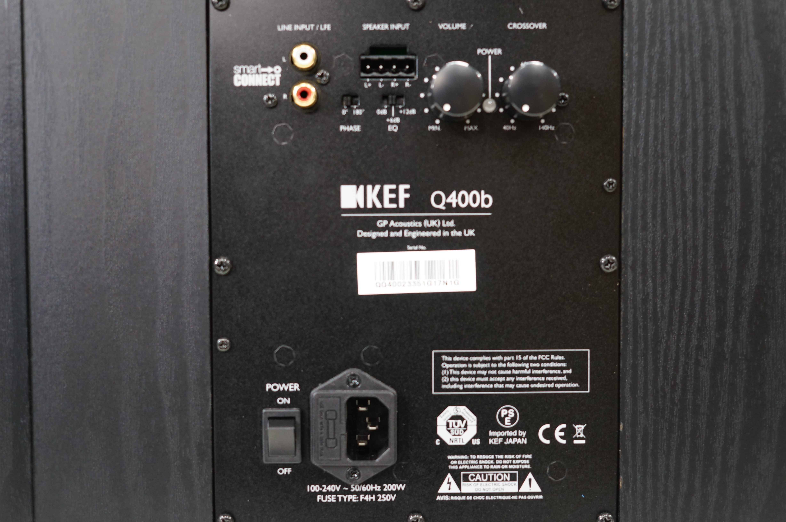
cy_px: 261
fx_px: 981
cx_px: 393
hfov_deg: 43.6
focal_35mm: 45
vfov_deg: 29.8
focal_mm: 30
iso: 400
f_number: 3.2
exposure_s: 1/50
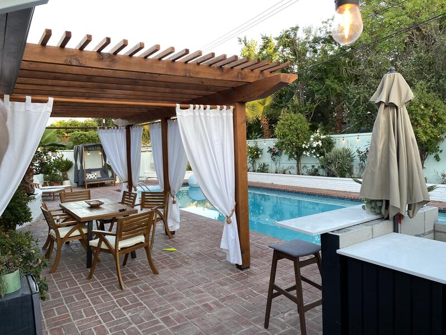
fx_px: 335
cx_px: 223
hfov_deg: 67.3
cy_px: 168
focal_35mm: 26
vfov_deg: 53.1
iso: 40
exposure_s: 1/120
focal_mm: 4.25
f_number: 1.8
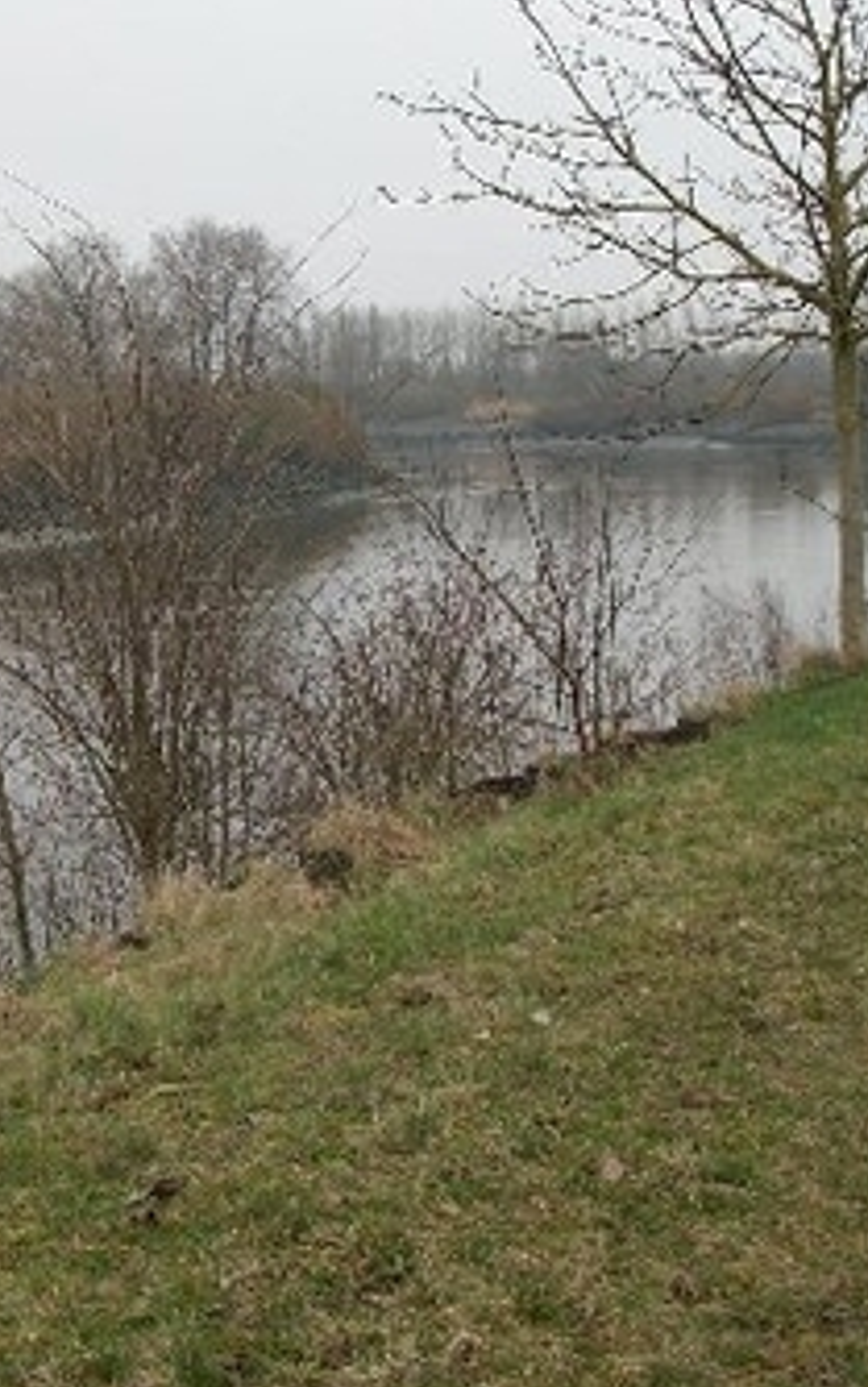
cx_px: 183
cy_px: 494
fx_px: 2307
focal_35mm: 61
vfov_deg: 33.3
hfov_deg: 21.1
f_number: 8.8
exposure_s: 1/80
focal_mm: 5.7
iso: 80
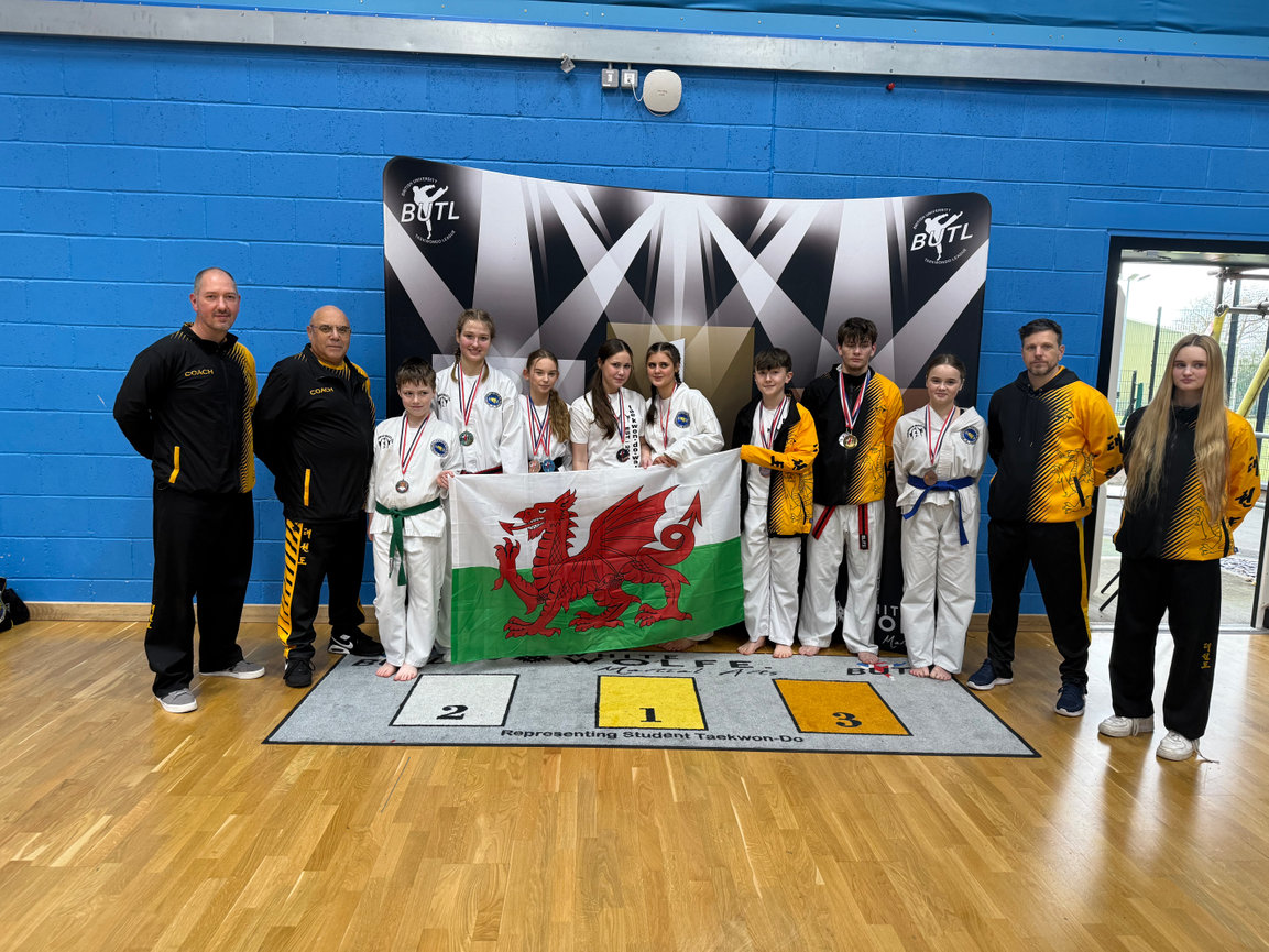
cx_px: 634
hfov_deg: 71.6
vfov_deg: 56.8
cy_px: 476
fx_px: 880
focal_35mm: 24
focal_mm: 6.76
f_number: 1.78
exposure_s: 1/120
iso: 200
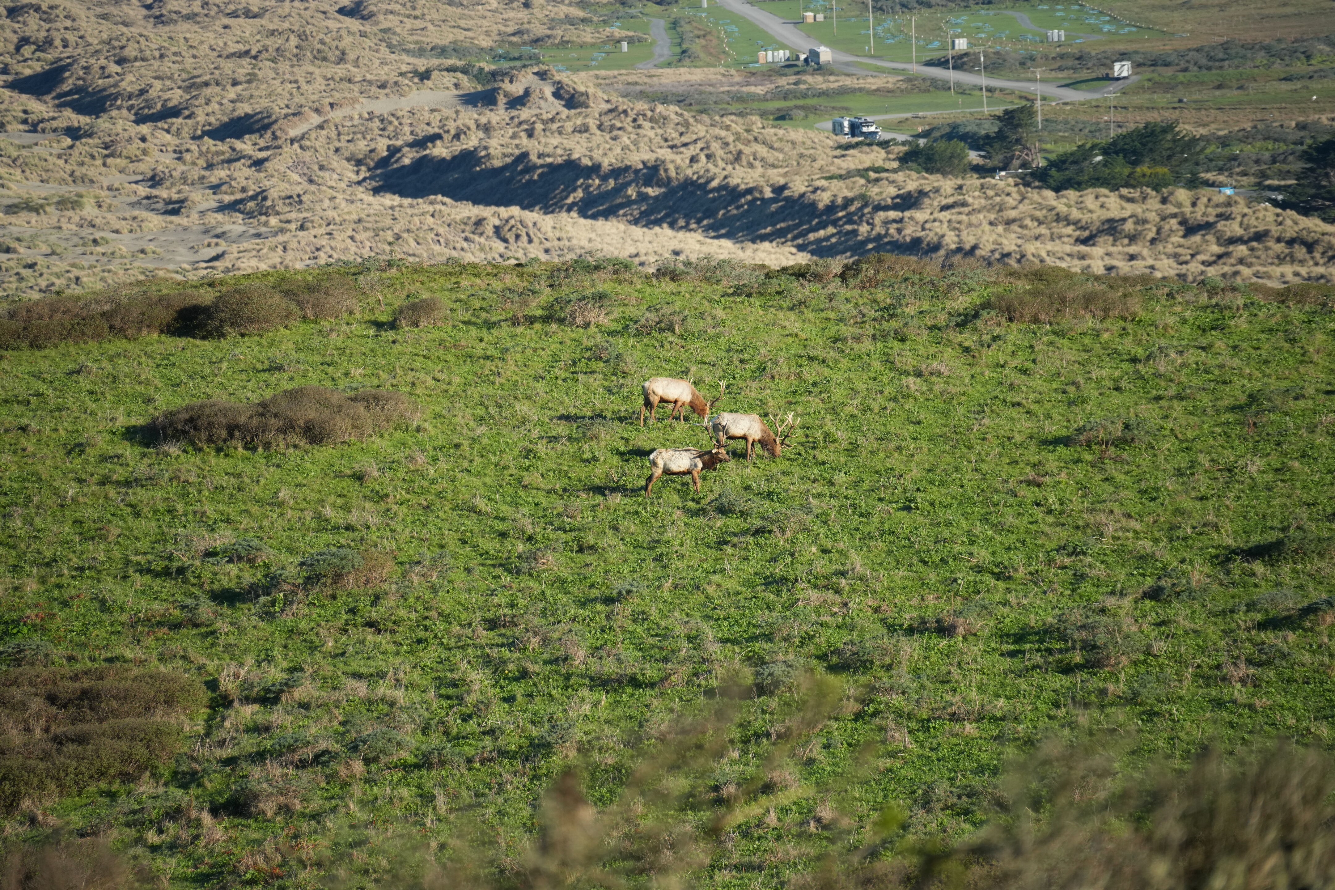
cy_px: 445
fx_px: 11124
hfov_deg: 6.9
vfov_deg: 4.6
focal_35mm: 300
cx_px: 668
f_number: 7.1
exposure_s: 1/1250
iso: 640
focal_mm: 300
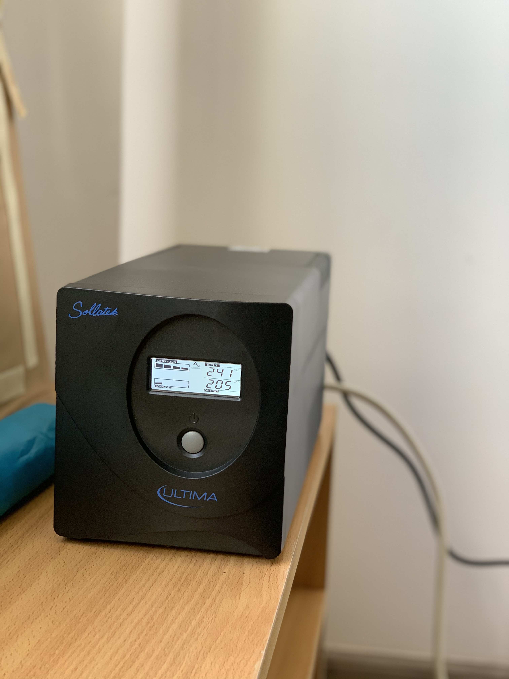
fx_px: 1019
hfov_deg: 28.0
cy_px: 340
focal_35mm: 52
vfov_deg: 36.8
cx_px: 254
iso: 125
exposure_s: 1/81
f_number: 2.4
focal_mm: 6
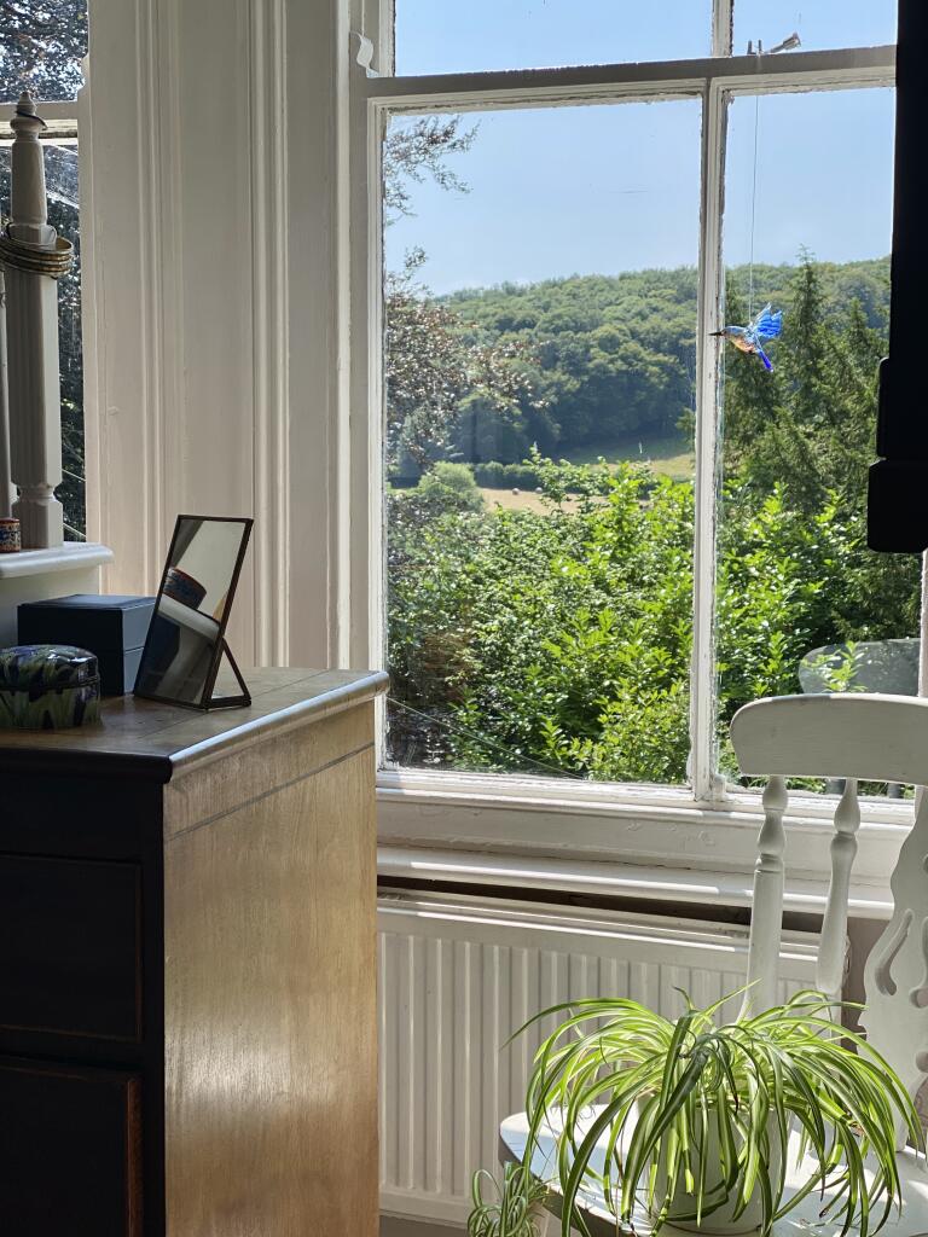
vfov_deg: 36.8
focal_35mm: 52
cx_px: 464
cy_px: 618
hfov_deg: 28.0
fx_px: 1859
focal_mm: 6
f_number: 2
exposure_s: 1/786
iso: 20
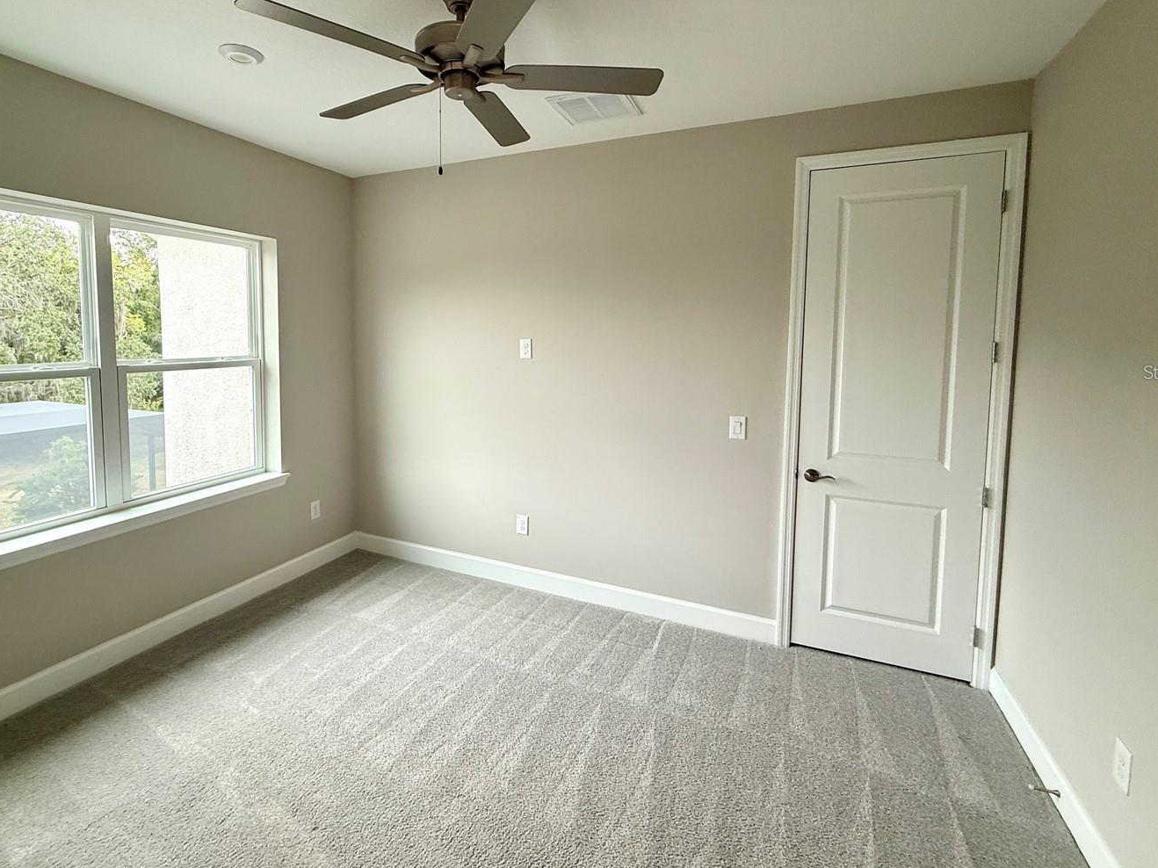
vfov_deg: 74.3
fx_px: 569
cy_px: 372
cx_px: 524
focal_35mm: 17
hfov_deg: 90.8
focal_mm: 2.22
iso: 125
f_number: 2.2
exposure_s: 1/120
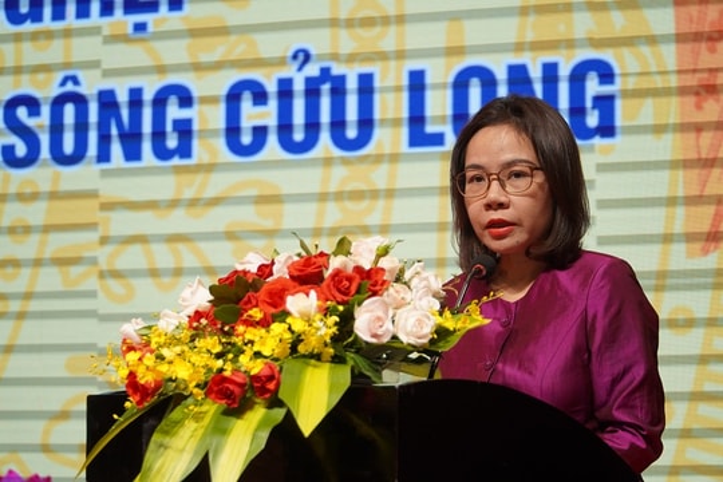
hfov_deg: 17.9
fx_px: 2289
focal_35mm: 114
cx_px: 362
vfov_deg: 12.0
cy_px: 241
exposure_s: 1/160
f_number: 4
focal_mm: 76
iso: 320
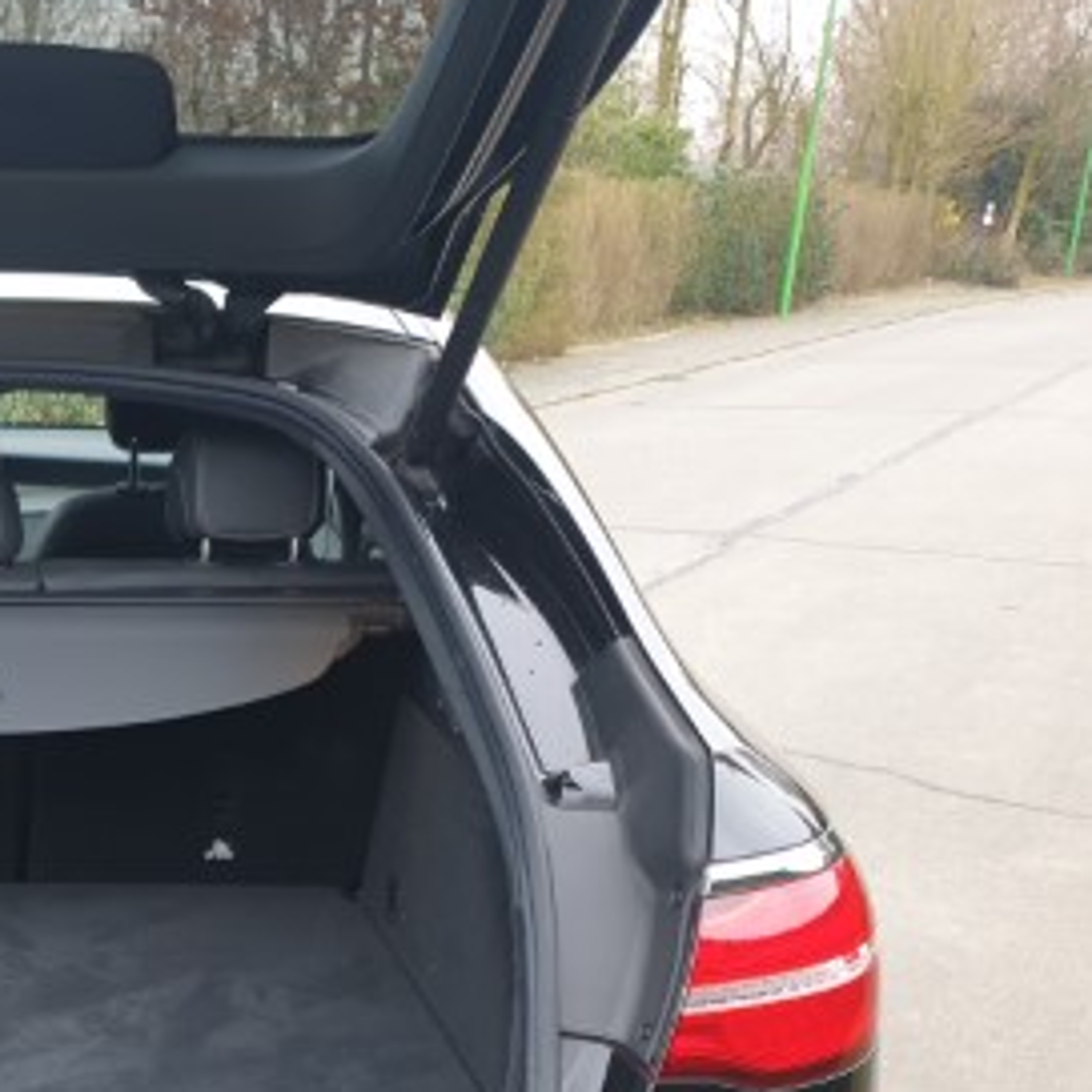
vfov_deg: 30.6
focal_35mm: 54
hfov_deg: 28.7
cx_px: -108
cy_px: 919
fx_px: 1927
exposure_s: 1/100
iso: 50
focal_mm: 4.3
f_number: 1.5
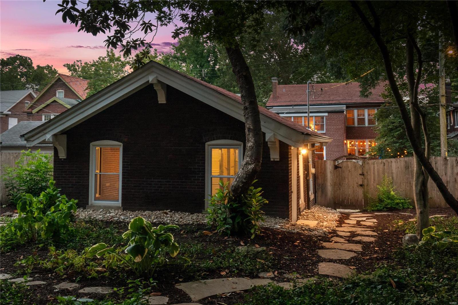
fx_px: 458
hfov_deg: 53.1
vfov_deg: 36.9
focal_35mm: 36
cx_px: 229
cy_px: 152
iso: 400
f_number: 8
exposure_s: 1/3
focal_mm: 18
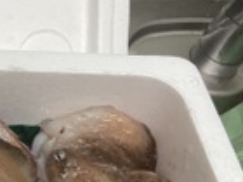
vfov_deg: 16.4
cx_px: -160
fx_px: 625
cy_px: 154
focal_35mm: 89
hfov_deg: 18.5
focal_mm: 4.2
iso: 100
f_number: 1.6
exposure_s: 1/100
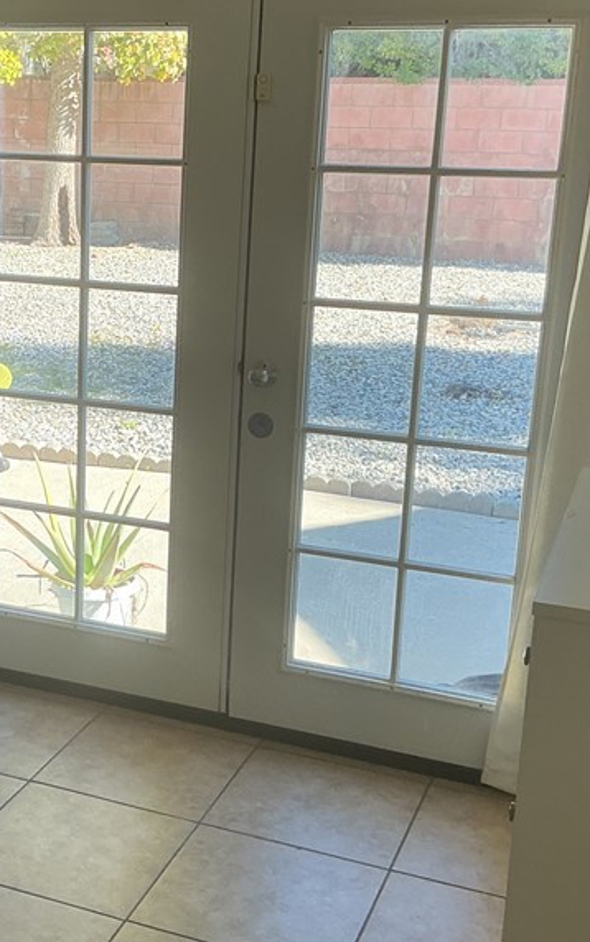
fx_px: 1414
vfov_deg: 36.9
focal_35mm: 55
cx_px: 66
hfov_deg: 23.0
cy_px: 468
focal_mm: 3
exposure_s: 1/133
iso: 32
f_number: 1.8
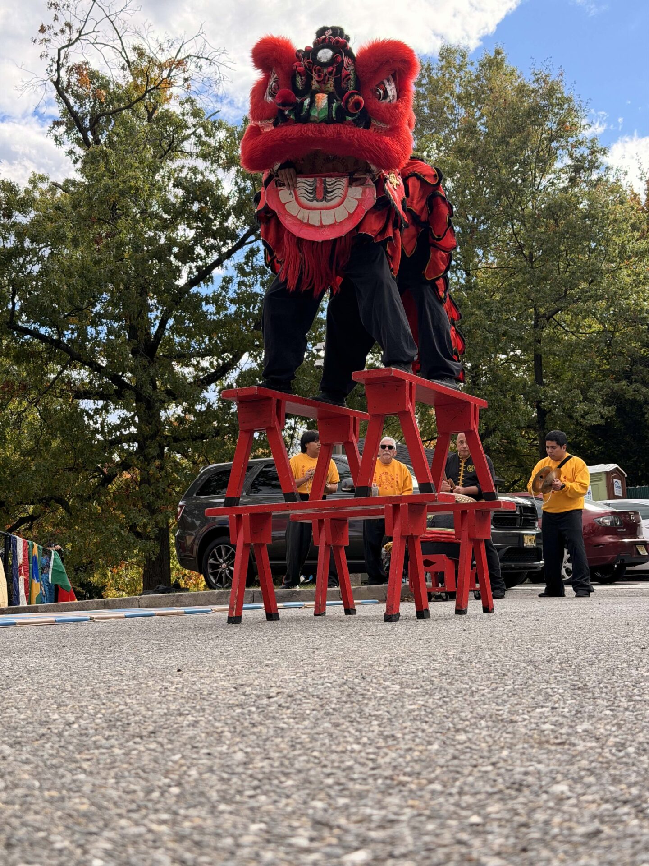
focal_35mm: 48
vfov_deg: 39.7
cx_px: 324
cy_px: 433
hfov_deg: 30.3
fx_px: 1200
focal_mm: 6.76
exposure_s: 1/1070
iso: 100
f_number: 1.78
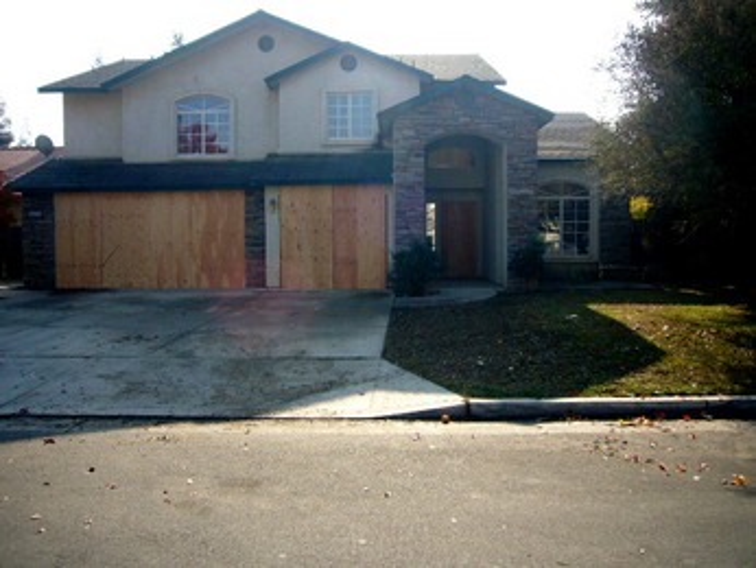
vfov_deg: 49.8
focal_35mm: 28
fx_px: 612
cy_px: 284
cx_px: 378
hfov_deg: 63.4
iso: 80
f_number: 5.6
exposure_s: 1/160
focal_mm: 4.6
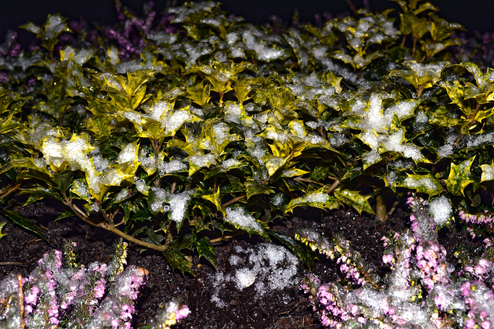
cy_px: 164
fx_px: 699
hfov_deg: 38.9
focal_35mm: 51
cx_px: 247
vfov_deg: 26.4
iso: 100
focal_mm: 34
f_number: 8
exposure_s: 1/60
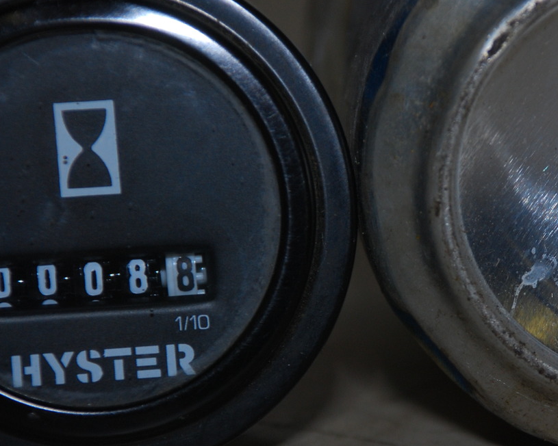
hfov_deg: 5.2
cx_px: 416
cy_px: 275
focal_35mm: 375
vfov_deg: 4.1
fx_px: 6193
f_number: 5.6
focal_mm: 112
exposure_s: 1/60
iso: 200
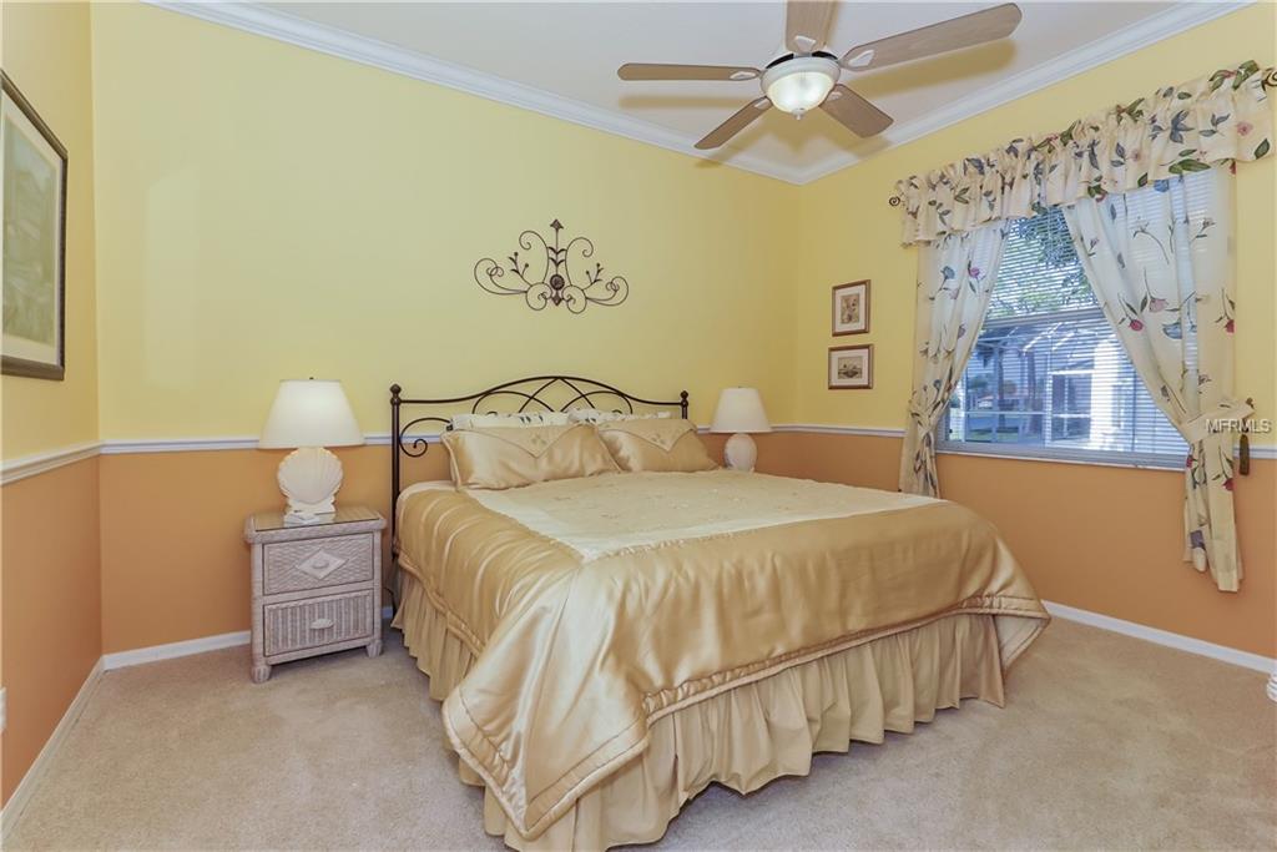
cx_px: 638
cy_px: 426
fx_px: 568
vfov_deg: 73.8
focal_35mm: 16
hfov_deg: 96.7
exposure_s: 1/250
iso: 1000
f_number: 13
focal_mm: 16
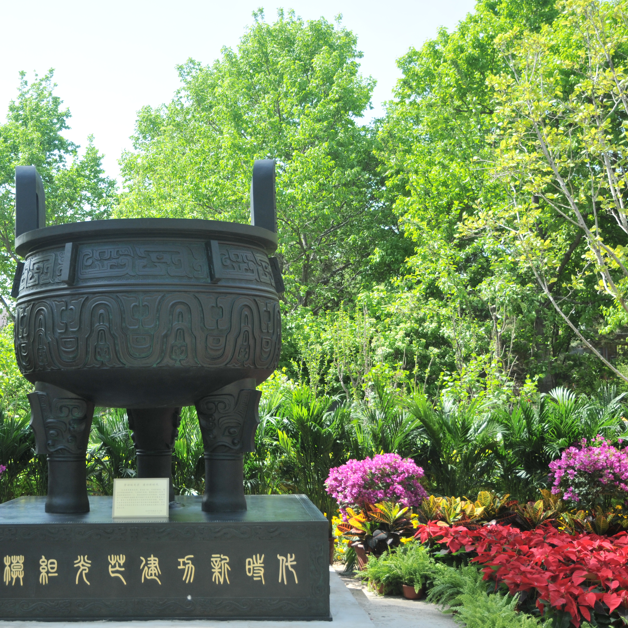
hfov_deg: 33.4
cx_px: 169
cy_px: 314
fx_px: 1026
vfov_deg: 34.0
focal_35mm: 50
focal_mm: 26
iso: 200
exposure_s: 1/400
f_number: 4.5
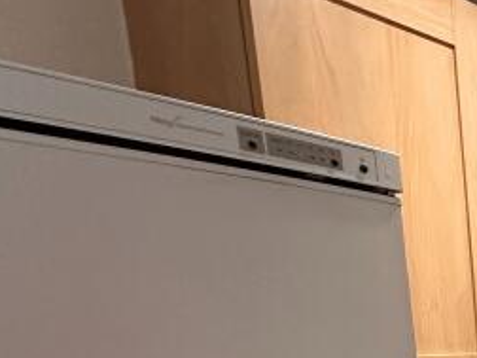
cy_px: 500
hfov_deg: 23.7
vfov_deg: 22.2
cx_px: 782
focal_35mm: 57
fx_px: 785
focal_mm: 2.22
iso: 320
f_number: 2.2
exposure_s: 1/85
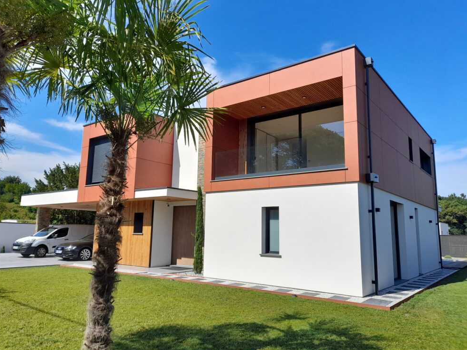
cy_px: 174
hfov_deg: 67.3
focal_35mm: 26
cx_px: 229
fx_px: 351
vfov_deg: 53.0
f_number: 2
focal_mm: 4.6
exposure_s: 1/985
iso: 20
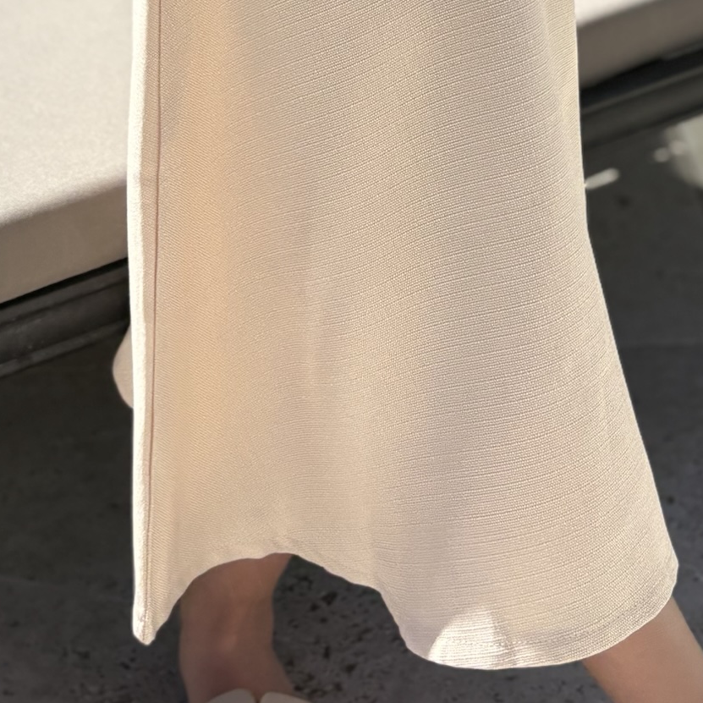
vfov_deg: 18.6
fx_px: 1907
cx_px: 391
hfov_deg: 20.9
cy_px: -342
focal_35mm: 83
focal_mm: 5.96
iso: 50
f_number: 1.6
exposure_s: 1/2865
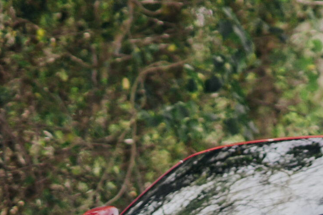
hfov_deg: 6.9
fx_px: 2665
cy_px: 115
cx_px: 443
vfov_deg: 4.6
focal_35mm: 297
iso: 160
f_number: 1.6
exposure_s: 1/4000
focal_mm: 85
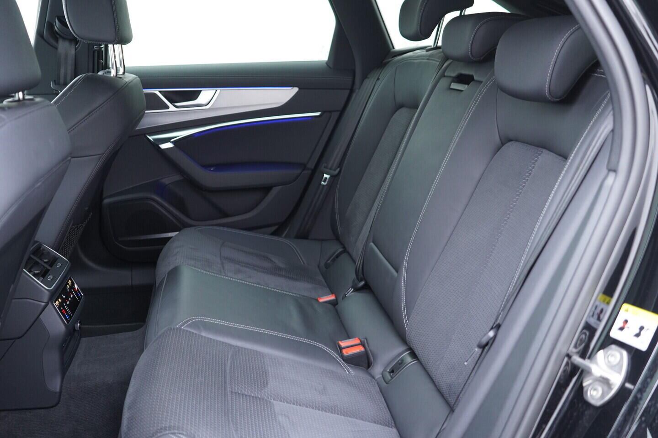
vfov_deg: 36.9
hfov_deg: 53.1
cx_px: 329
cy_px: 219
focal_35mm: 36
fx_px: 658
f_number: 2.8
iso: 800
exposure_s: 1/40
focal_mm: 24
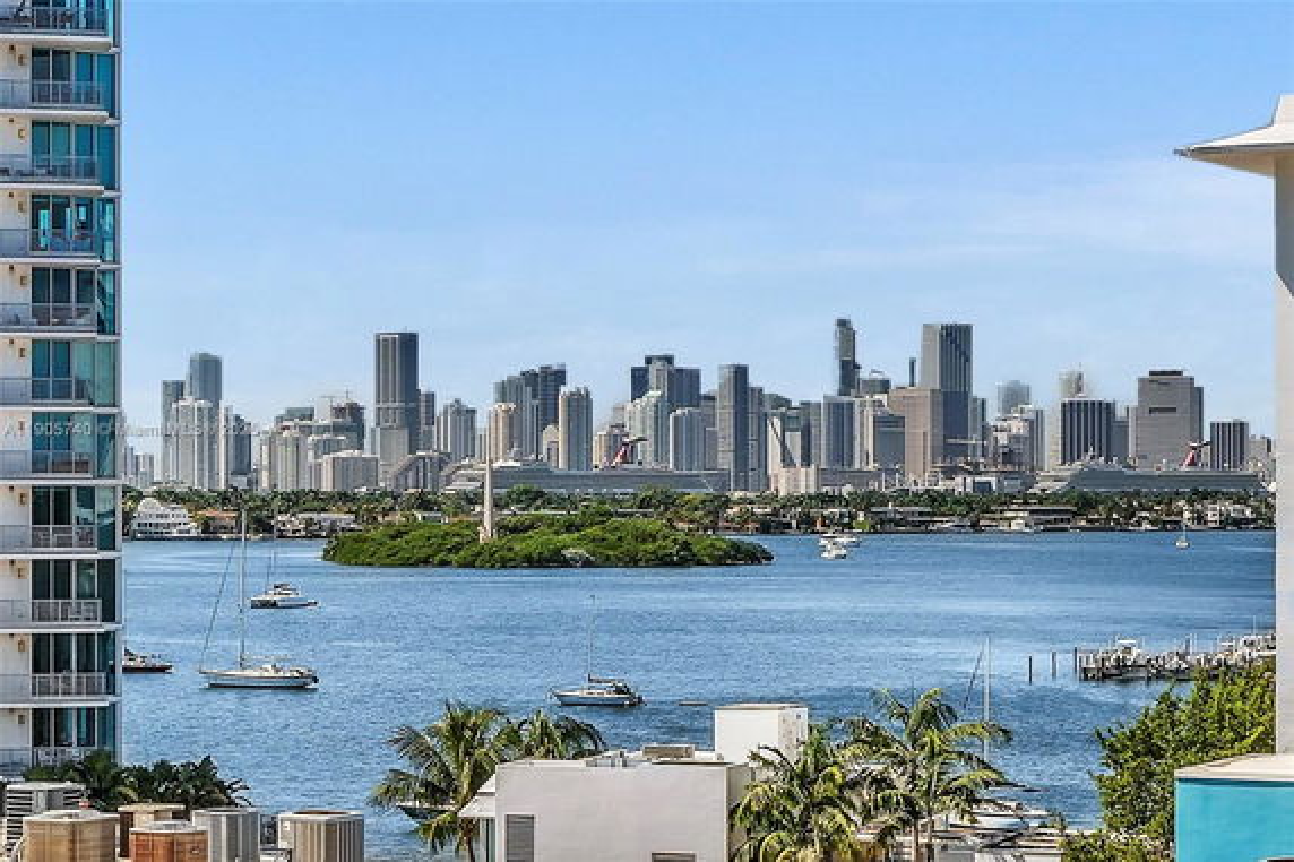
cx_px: 647
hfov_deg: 58.7
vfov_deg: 41.1
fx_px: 1150
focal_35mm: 32
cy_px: 431
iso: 200
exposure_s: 1/1250
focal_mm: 32
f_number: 8
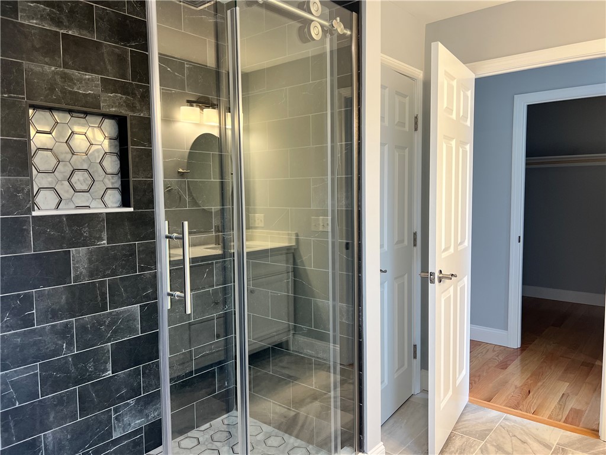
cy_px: 228
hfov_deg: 67.3
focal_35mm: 26
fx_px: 455
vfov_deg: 53.1
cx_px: 303
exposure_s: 1/120
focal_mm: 5.7
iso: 125
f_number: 1.5
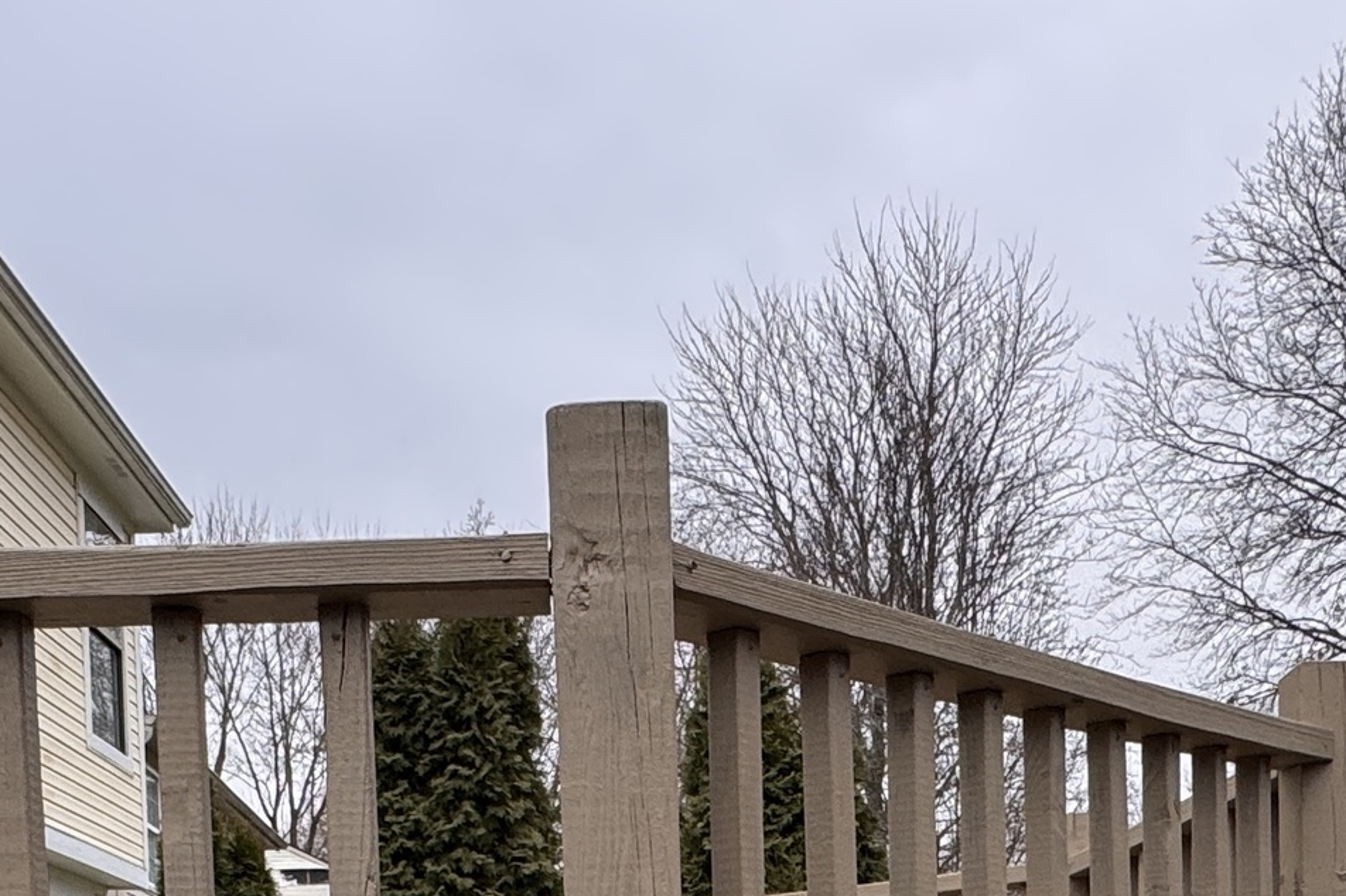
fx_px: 1757
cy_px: 1191
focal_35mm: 47
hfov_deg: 41.8
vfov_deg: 24.6
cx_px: 583
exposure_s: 1/99
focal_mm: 2.22
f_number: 2.2
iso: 64
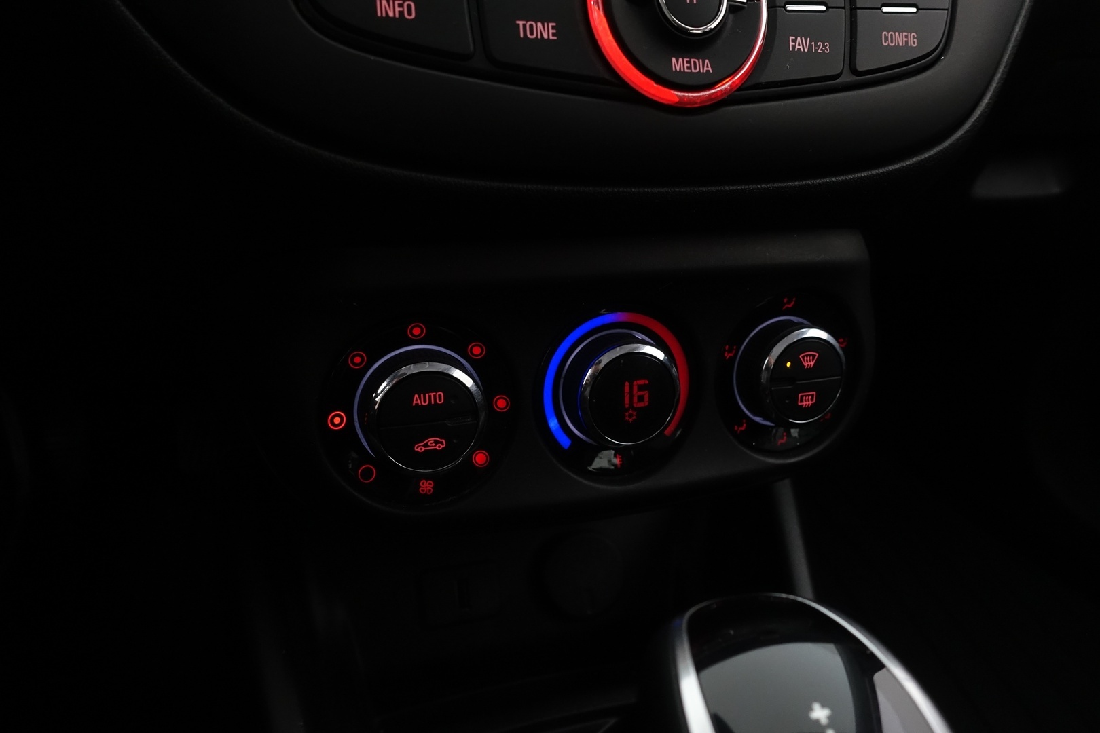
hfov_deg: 73.7
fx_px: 733
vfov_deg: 53.1
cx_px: 550
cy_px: 366
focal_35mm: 24
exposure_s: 1/40
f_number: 3.5
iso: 1000
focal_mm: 8.8
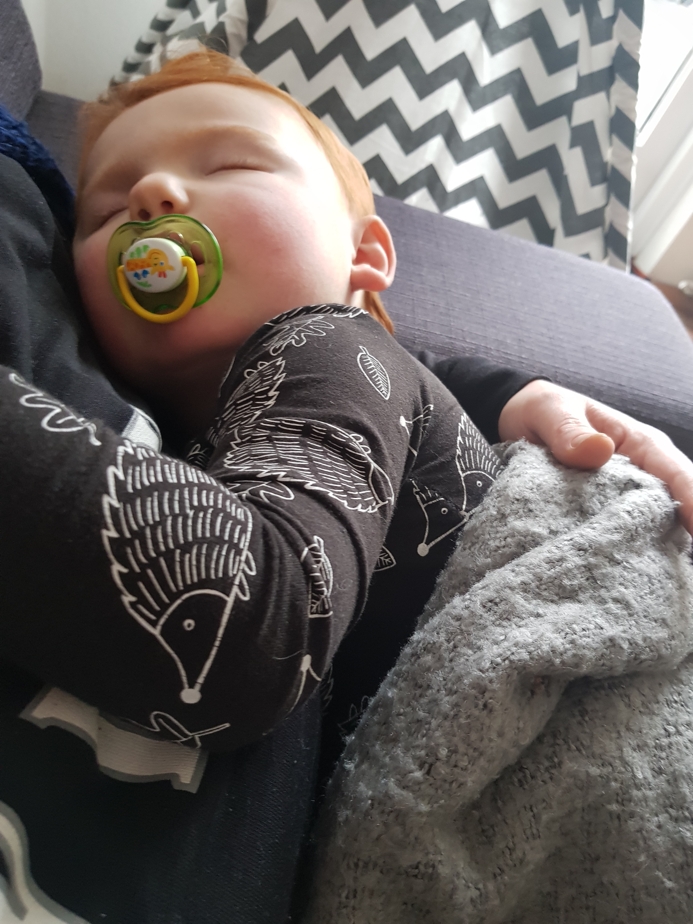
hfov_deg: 53.1
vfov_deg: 67.3
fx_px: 694
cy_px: 462
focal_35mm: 26
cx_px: 346
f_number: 1.7
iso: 200
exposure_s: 1/22
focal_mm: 4.2
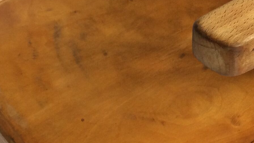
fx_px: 680
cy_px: 65
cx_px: 184
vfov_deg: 12.0
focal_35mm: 101
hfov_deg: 21.0
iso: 50
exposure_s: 1/25
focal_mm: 3.3
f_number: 2.4
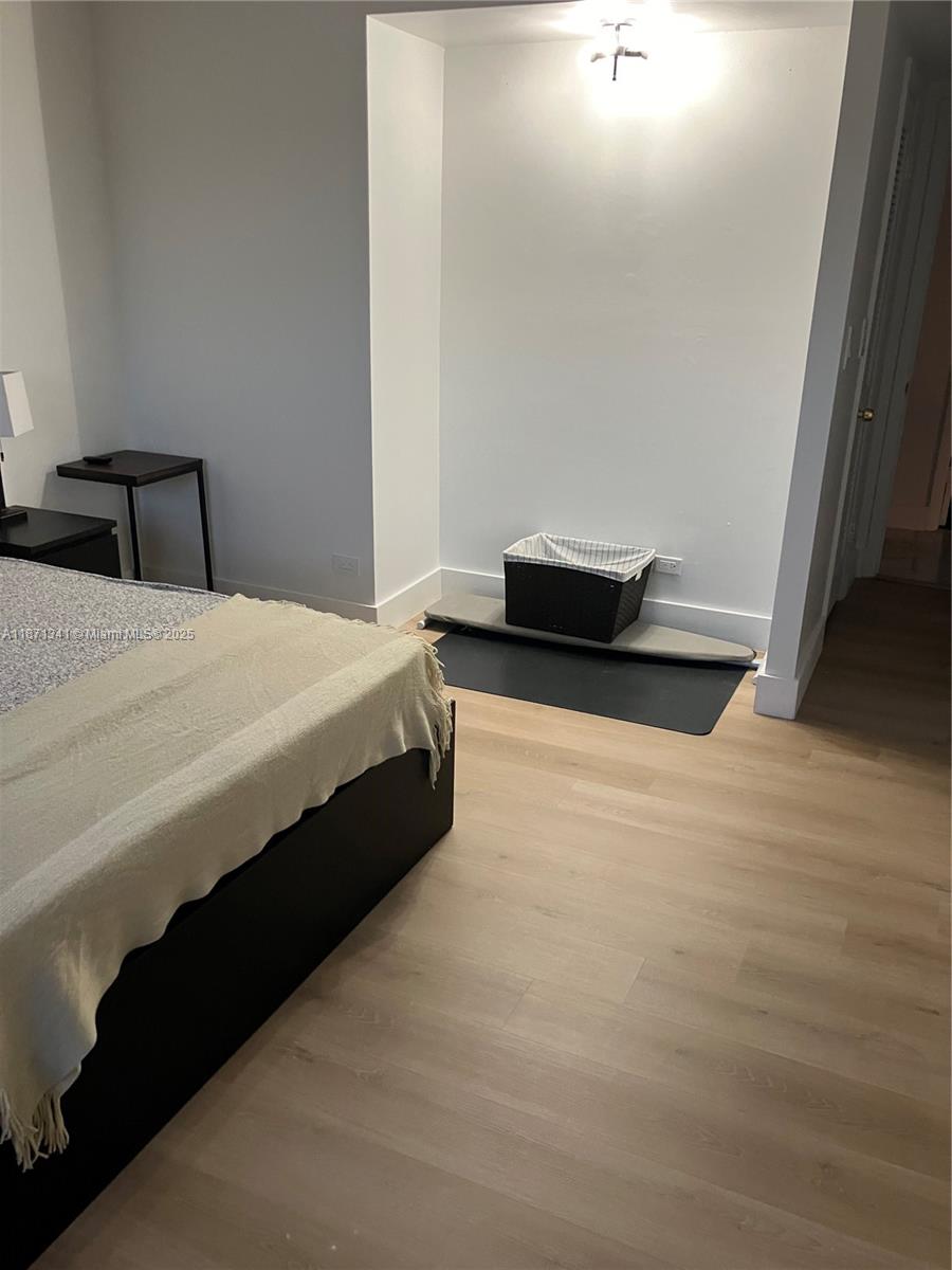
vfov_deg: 63.4
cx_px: 476
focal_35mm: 28
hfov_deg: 49.7
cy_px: 635
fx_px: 1027
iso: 160
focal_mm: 3.99
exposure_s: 1/60
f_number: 1.8
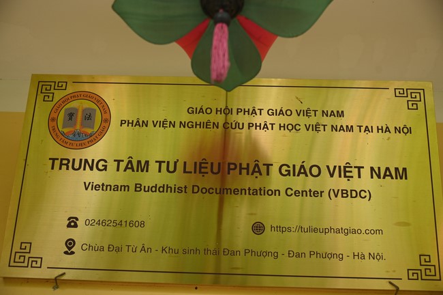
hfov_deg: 44.5
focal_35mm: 44
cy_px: 148
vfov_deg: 30.5
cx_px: 222
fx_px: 541
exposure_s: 1/250
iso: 1000
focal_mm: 44
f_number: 4
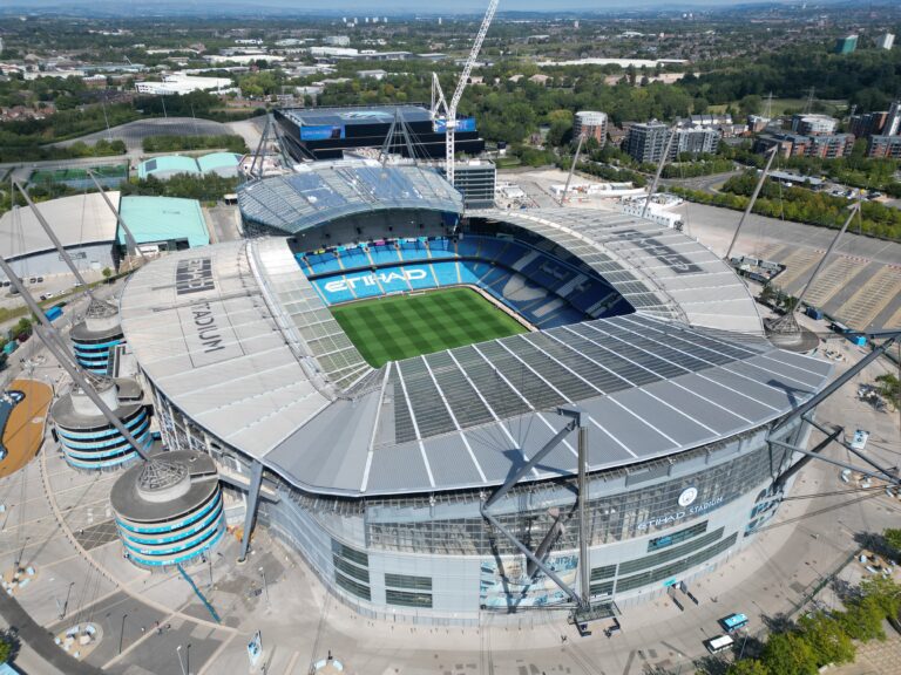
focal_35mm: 24
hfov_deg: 71.6
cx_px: 450
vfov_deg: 56.8
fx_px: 625
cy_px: 338
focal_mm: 6.72
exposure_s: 1/3200
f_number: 1.7
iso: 110
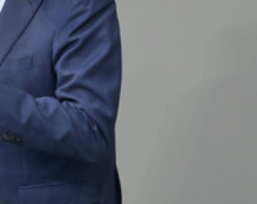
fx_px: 6022
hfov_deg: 2.4
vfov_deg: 1.9
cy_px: 25
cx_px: -35
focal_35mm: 793
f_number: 5.6
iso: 8000
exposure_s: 1/320
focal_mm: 350
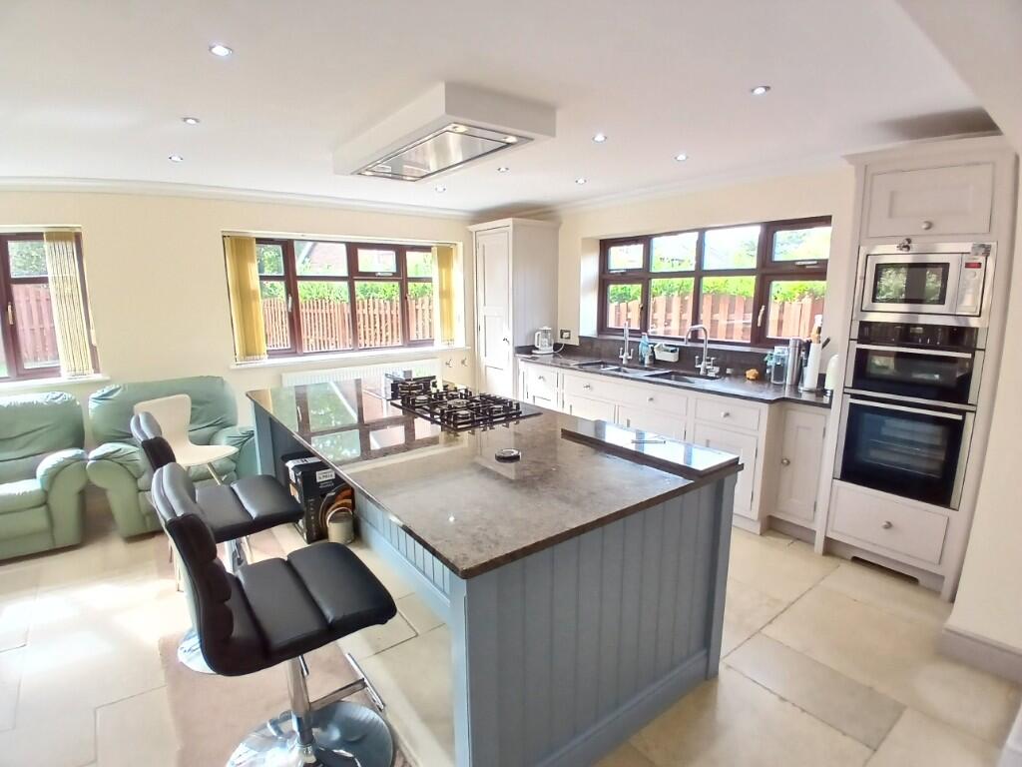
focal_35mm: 17
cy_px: 384
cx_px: 511
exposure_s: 1/33.3
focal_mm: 1.4
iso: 160
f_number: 2.2
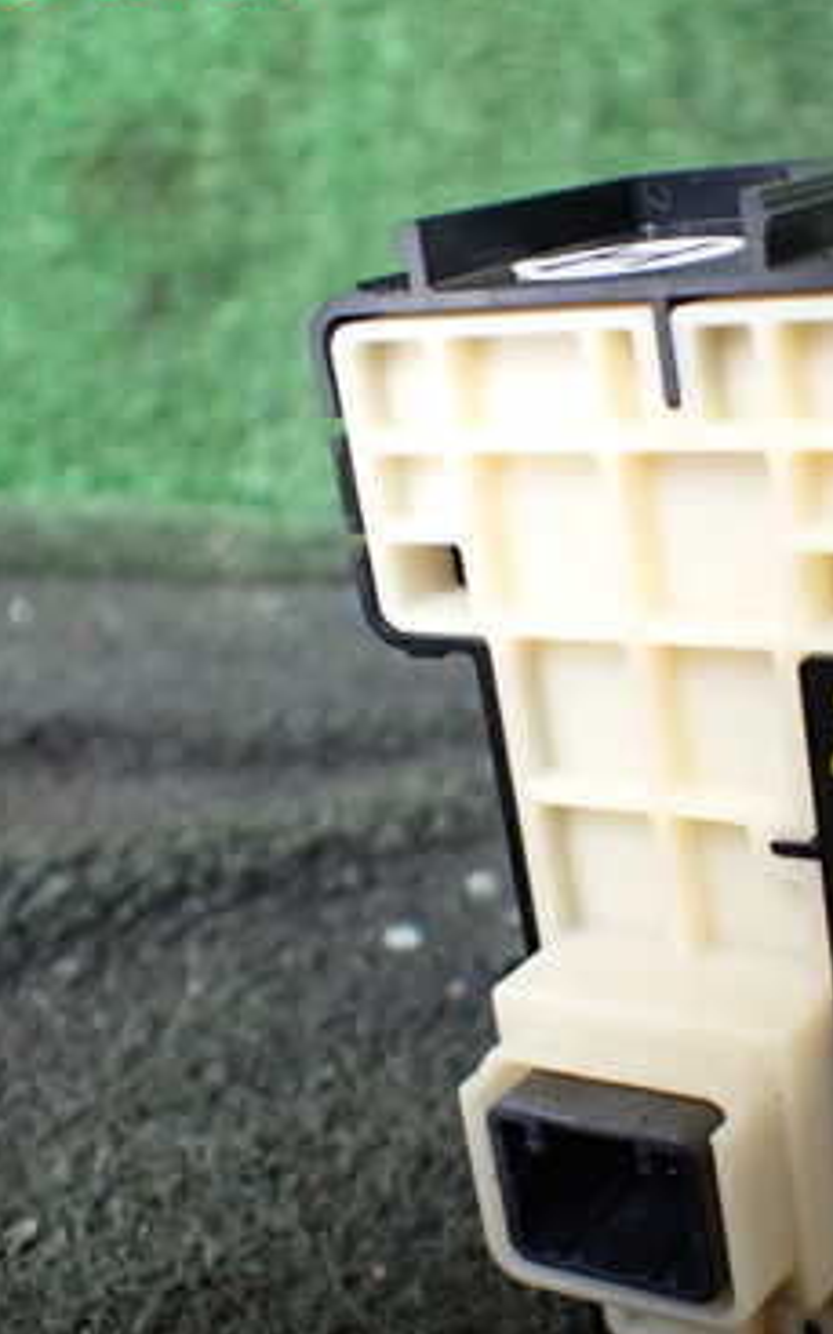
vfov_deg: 38.8
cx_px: 720
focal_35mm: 52
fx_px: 1891
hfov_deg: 24.3
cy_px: 742
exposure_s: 1/125
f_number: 2.3
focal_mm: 5.4
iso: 320
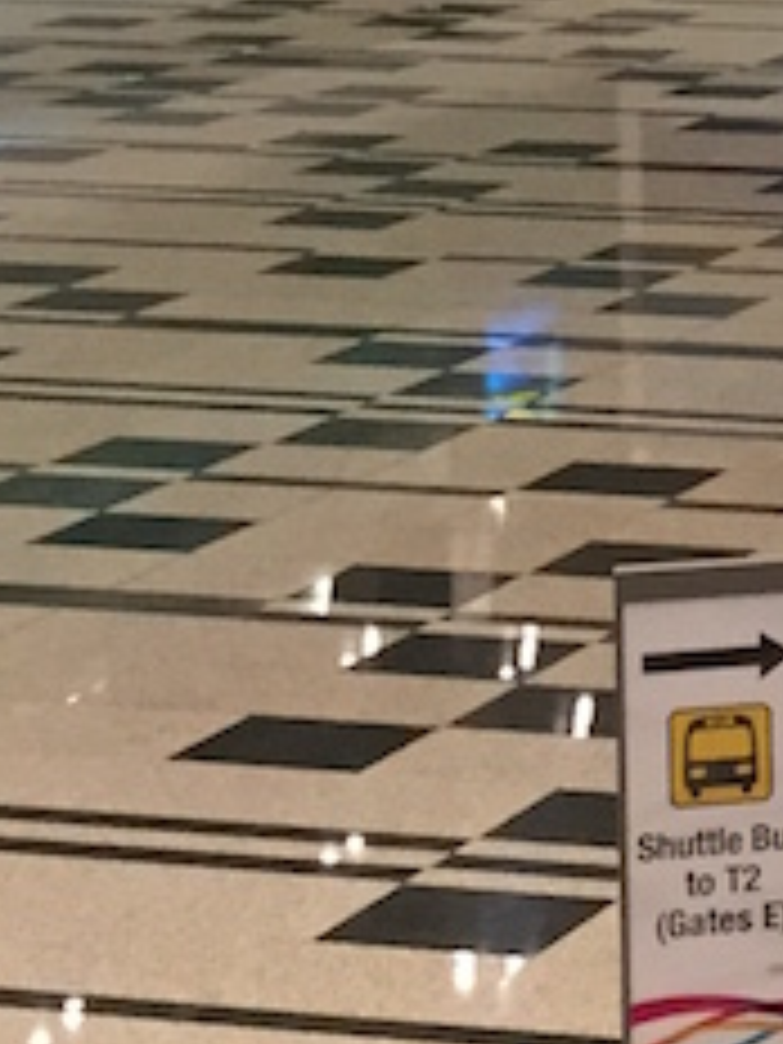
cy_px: -148
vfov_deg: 12.9
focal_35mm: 150
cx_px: 1773
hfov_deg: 9.1
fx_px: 4524
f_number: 2.2
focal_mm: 4.15
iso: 160
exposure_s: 1/30
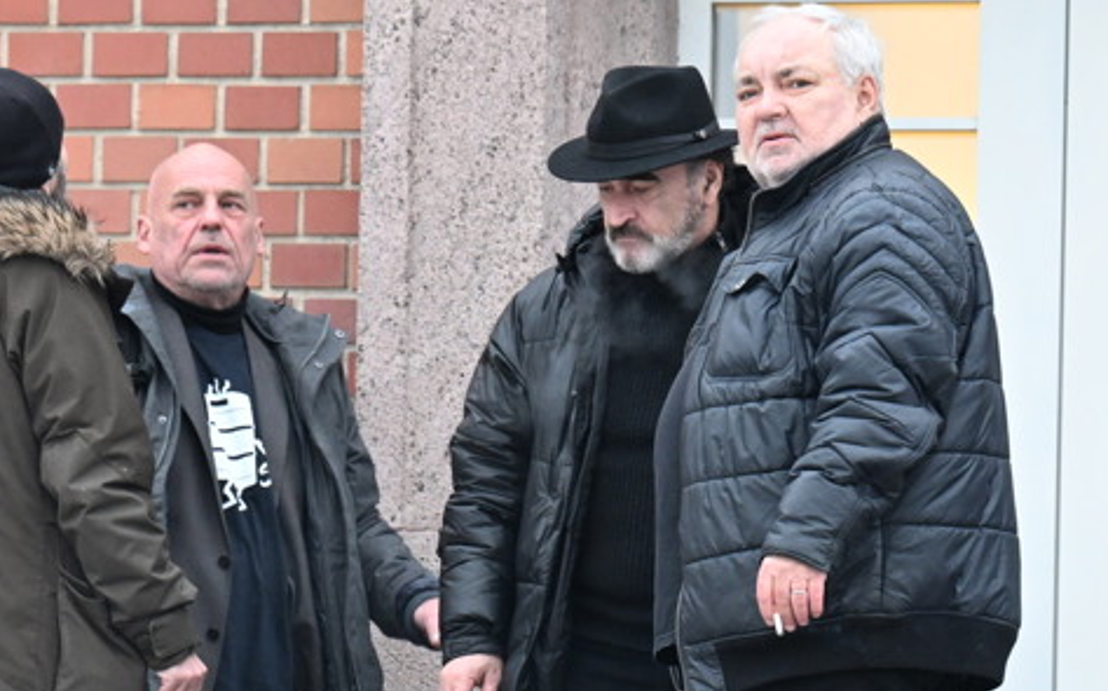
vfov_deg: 3.2
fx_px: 12434
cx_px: 632
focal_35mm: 412
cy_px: 440
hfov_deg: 5.1
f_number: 5
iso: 2000
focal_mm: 185
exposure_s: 1/160
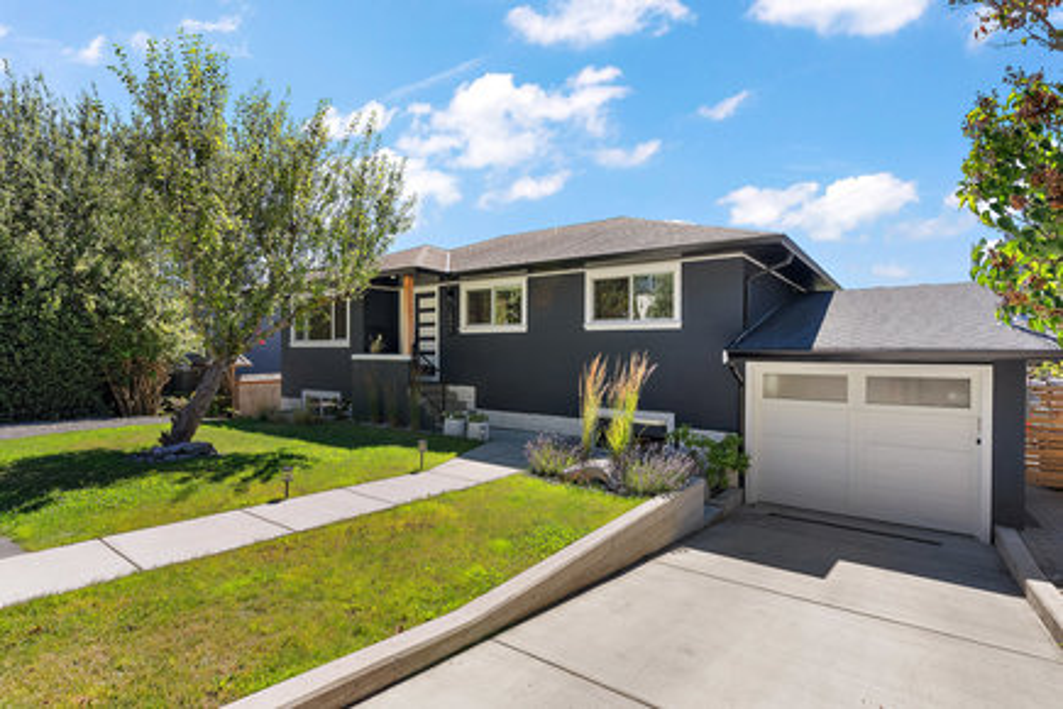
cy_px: 354
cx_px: 532
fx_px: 502
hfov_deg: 93.3
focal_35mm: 17
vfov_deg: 70.4
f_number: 9
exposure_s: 1/1000
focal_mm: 17
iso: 640
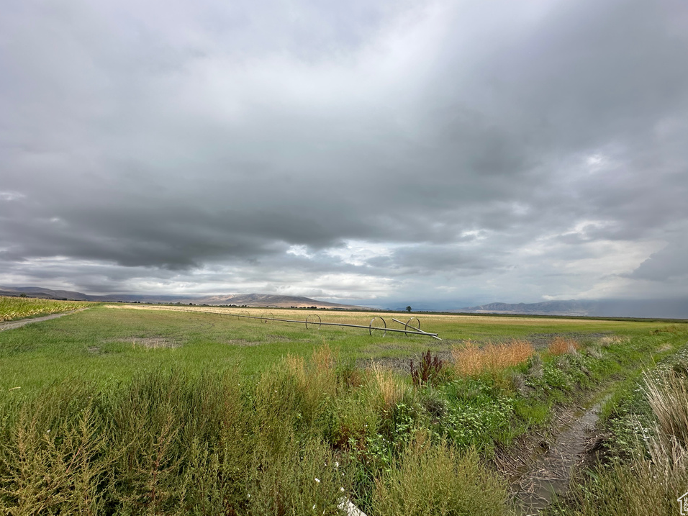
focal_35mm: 15
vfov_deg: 81.7
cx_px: 340
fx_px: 298
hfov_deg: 98.2
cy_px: 245
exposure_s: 1/3861
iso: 50
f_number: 2.2
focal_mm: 2.22
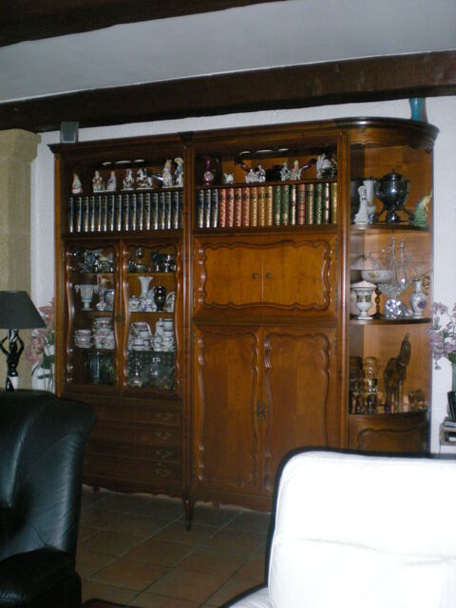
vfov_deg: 49.0
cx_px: 228
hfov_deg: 37.7
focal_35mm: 38
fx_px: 667
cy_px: 304
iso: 350
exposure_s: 1/60
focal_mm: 6.3
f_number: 3.1
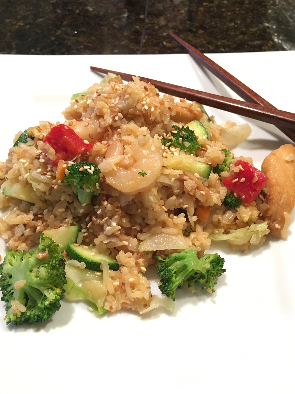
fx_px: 330
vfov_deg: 61.7
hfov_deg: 48.2
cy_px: 197
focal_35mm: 29
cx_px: 148
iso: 200
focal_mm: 4.15
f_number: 2.2
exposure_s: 1/17
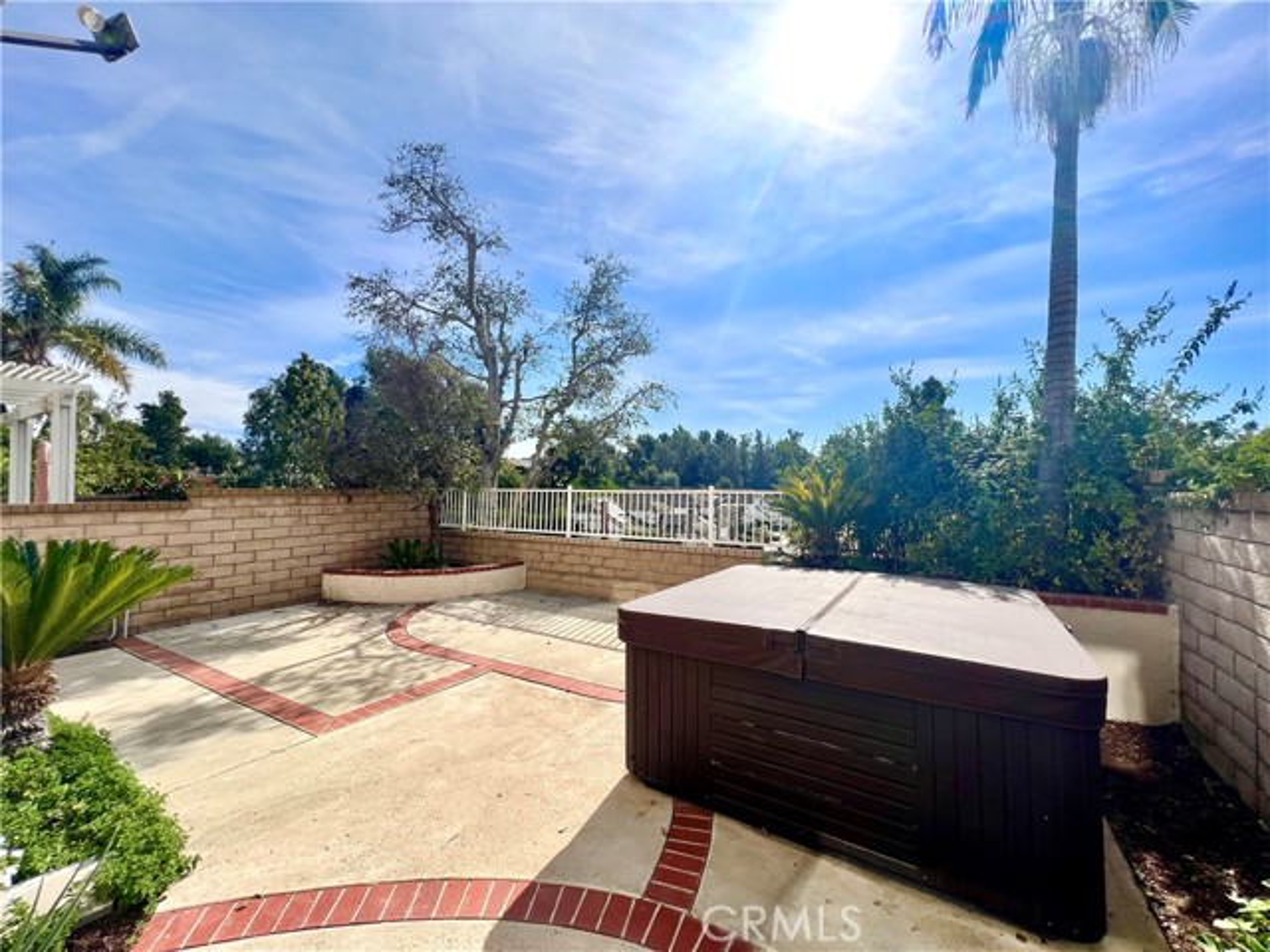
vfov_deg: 89.9
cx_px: 635
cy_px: 476
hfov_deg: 106.2
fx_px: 477
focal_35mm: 13
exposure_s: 1/2660
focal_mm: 1.57
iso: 32
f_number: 1.8
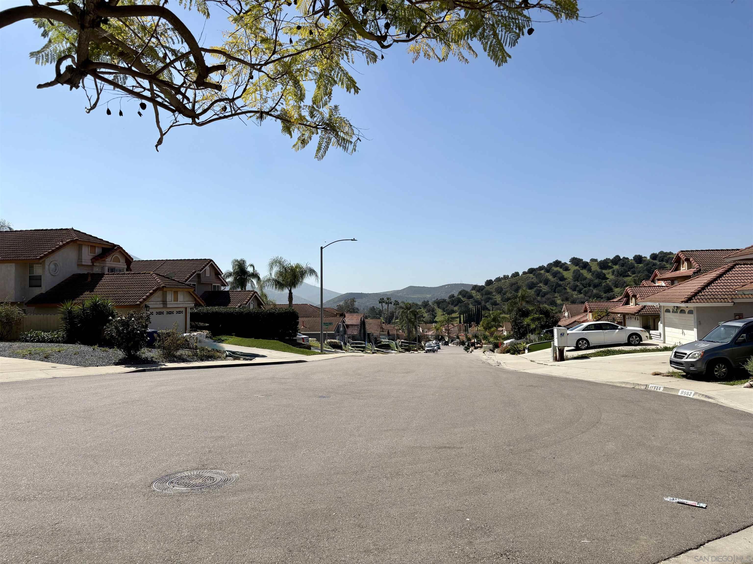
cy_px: 282
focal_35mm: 26
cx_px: 376
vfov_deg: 53.1
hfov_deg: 67.3
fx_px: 566
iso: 50
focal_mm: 5.96
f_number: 1.6
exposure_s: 1/6329
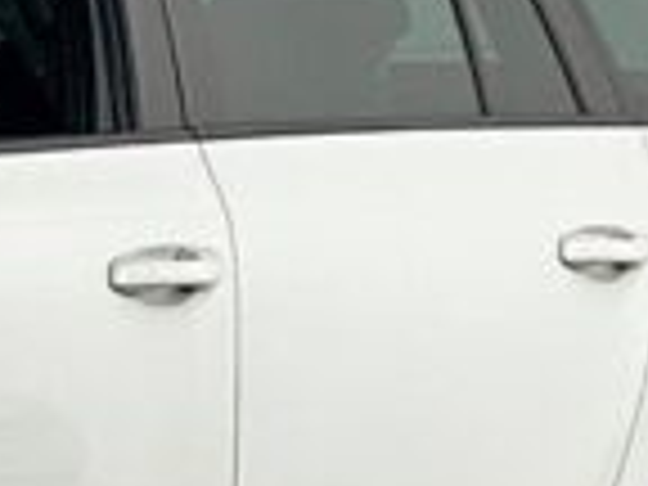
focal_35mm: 429
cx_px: -720
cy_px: -122
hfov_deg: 4.5
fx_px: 8031
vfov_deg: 3.5
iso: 200
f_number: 2.8
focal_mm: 9
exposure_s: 1/121
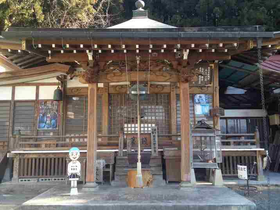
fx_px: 283
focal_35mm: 35
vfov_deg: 40.7
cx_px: 140
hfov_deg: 52.6
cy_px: 105
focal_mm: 4.28
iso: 50
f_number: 2.4
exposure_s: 1/123
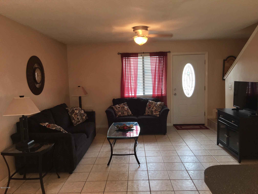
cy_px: 97
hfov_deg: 61.7
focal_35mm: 29
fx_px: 216
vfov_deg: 48.2
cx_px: 129
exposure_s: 1/30
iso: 25
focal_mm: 4.15
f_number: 2.2
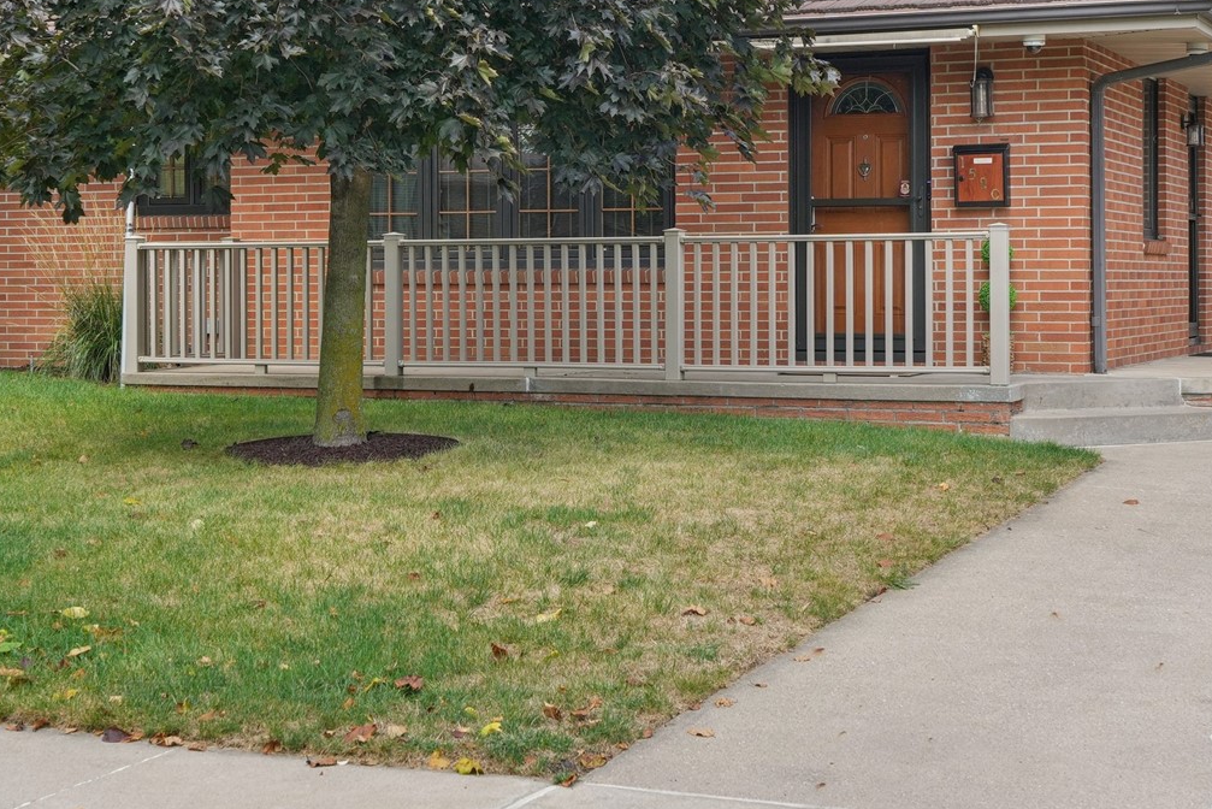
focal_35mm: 69
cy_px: 237
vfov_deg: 19.6
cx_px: 506
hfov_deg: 29.2
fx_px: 2324
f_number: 8
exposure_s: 1/160
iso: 250
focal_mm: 32
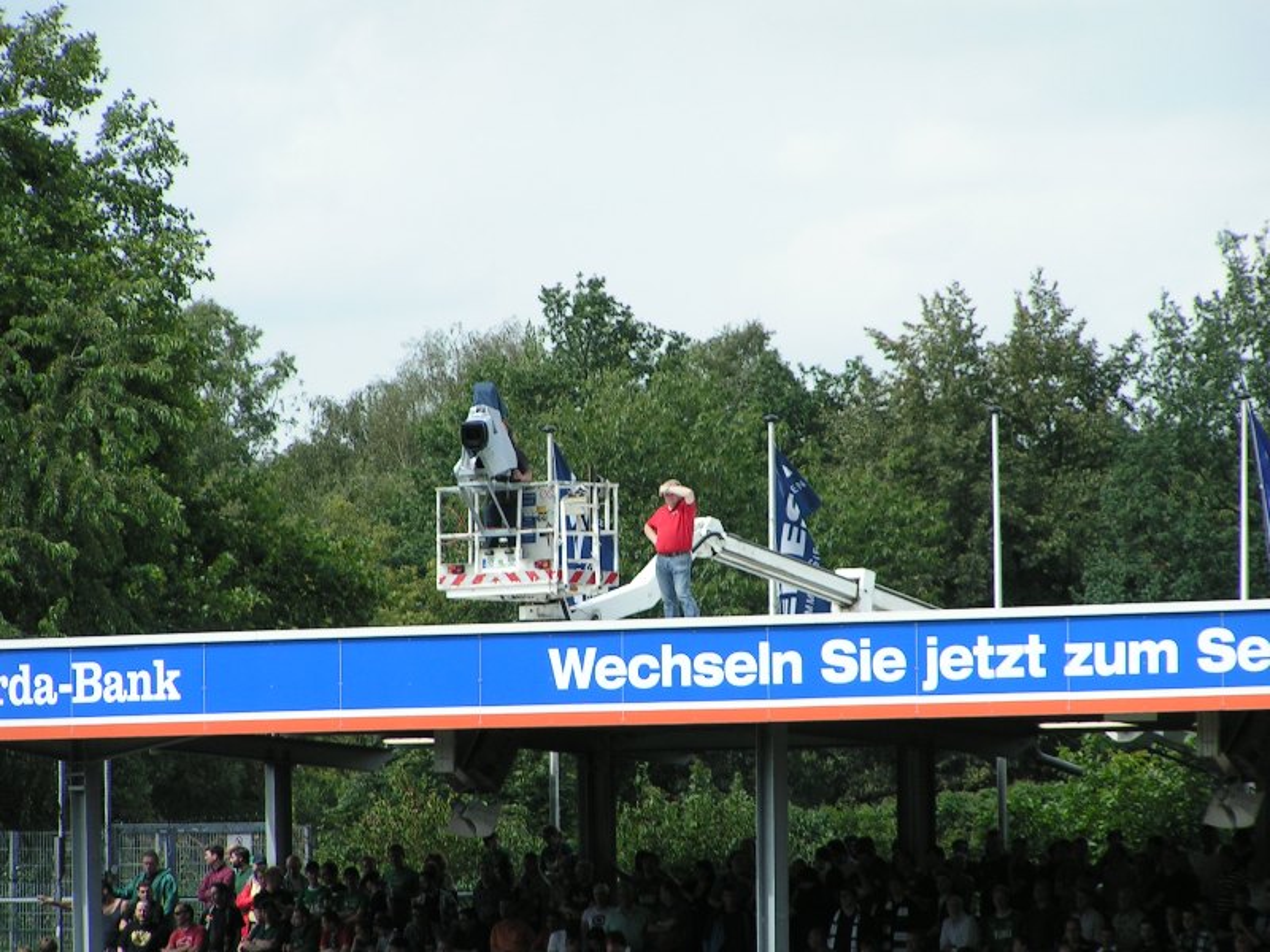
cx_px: 635
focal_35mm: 311
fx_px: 11410
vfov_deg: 4.8
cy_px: 476
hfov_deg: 6.4
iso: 50
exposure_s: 1/500
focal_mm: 47.6
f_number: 5
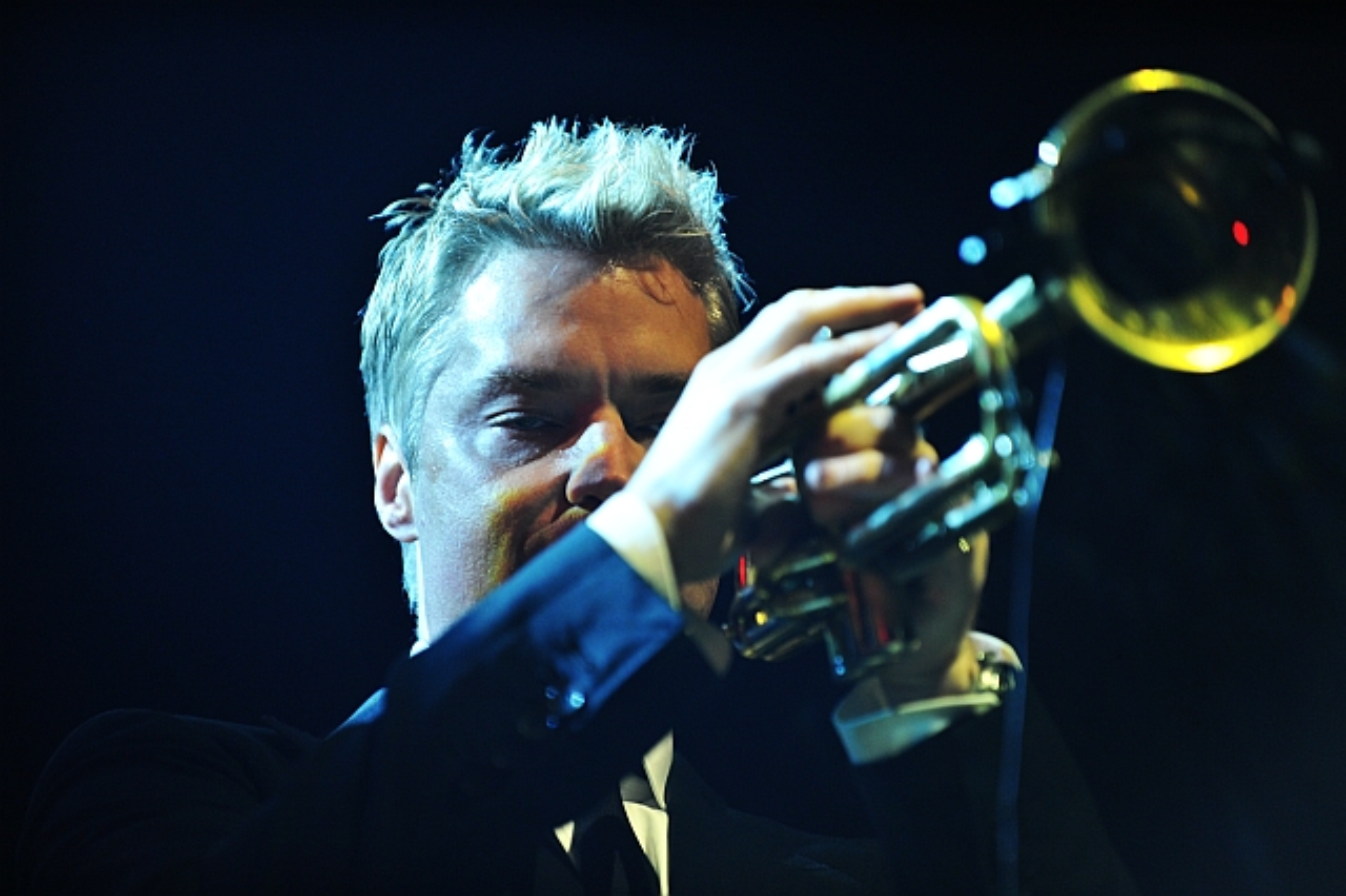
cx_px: 673
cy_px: 448
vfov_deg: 6.9
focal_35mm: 200
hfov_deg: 10.3
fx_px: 7474
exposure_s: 1/50
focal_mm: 200
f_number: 2.8
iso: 1250
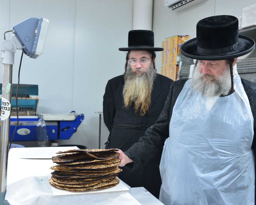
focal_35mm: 48
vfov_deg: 31.5
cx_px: 137
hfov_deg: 38.8
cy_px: 103
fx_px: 364
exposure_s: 1/100
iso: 2000
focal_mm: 42
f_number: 5.6
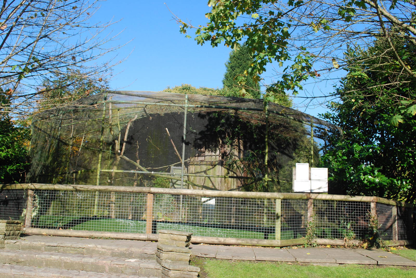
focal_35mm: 36
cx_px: 208
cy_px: 139
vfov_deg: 37.0
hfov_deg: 53.1
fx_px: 416
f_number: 8
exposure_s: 1/500
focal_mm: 24
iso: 400
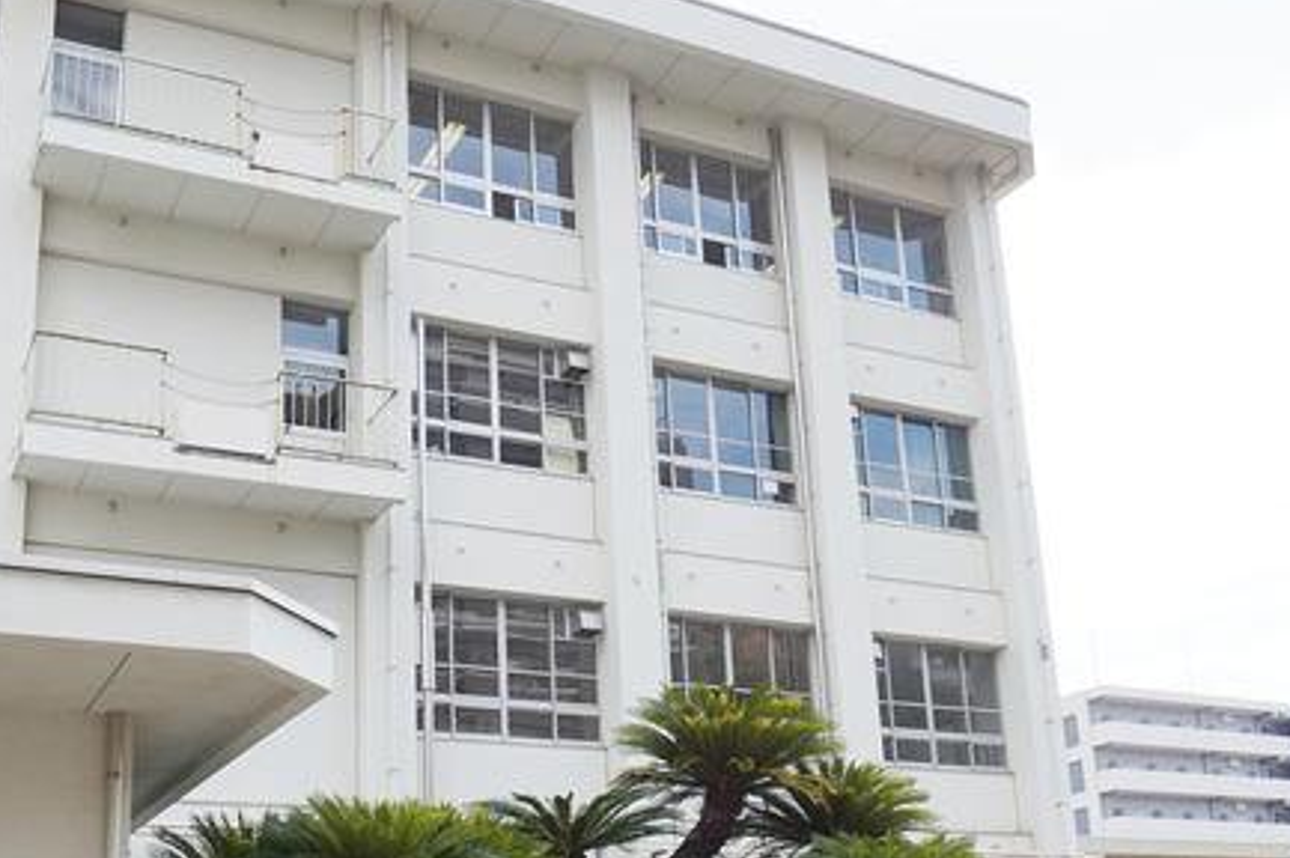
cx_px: 551
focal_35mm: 41
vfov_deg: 31.8
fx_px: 1477
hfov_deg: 47.0
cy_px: 652
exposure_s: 1/100
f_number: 9
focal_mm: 11
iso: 100
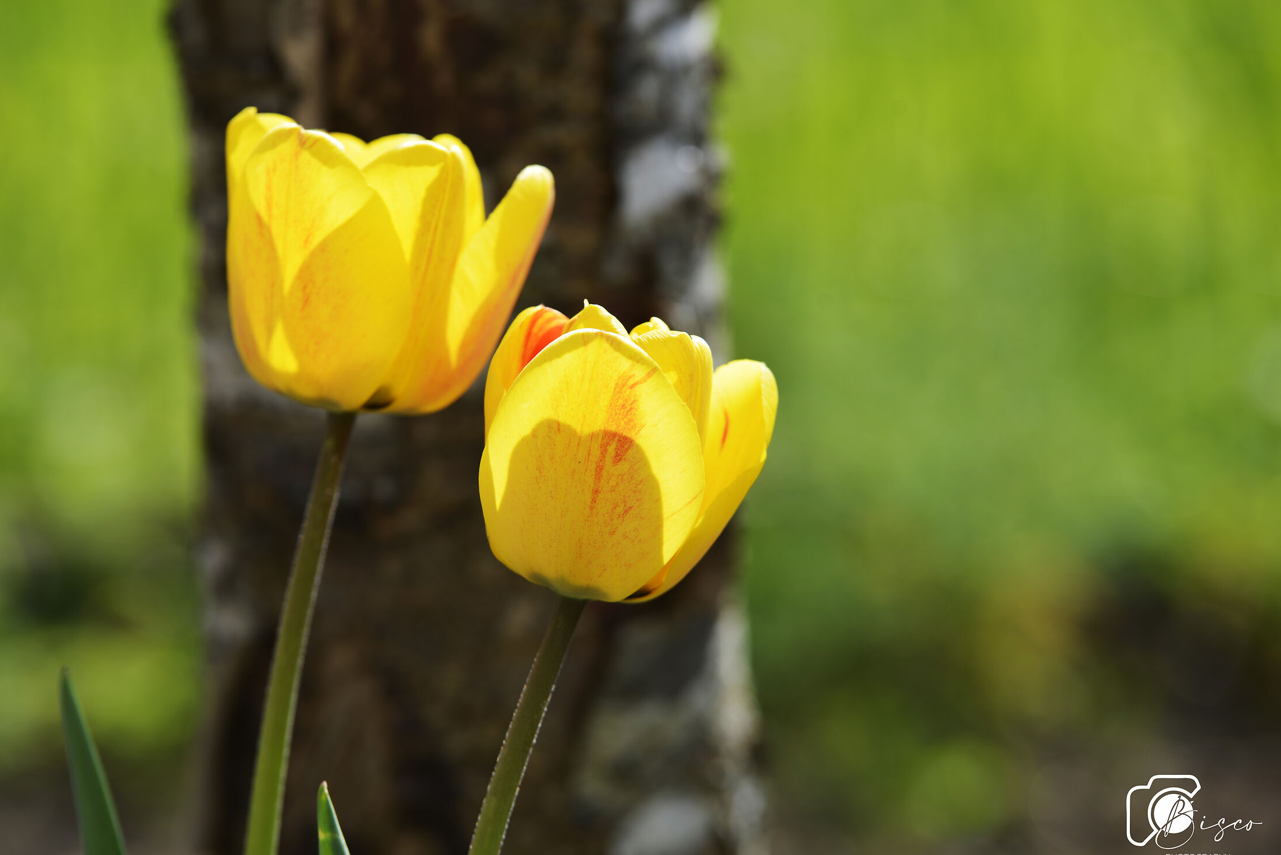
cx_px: 592
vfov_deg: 9.3
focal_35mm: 147
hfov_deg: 14.0
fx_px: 5232
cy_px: 418
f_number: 6.3
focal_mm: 135
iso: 100
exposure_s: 1/400
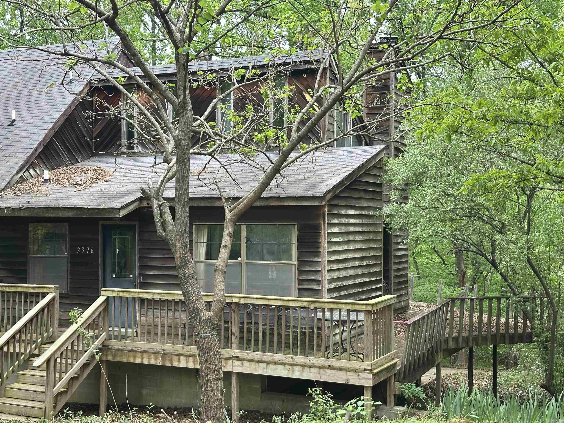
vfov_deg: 30.3
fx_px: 782
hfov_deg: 39.7
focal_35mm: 48
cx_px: 282
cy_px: 212
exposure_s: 1/271
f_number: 1.78
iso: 64
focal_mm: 6.86
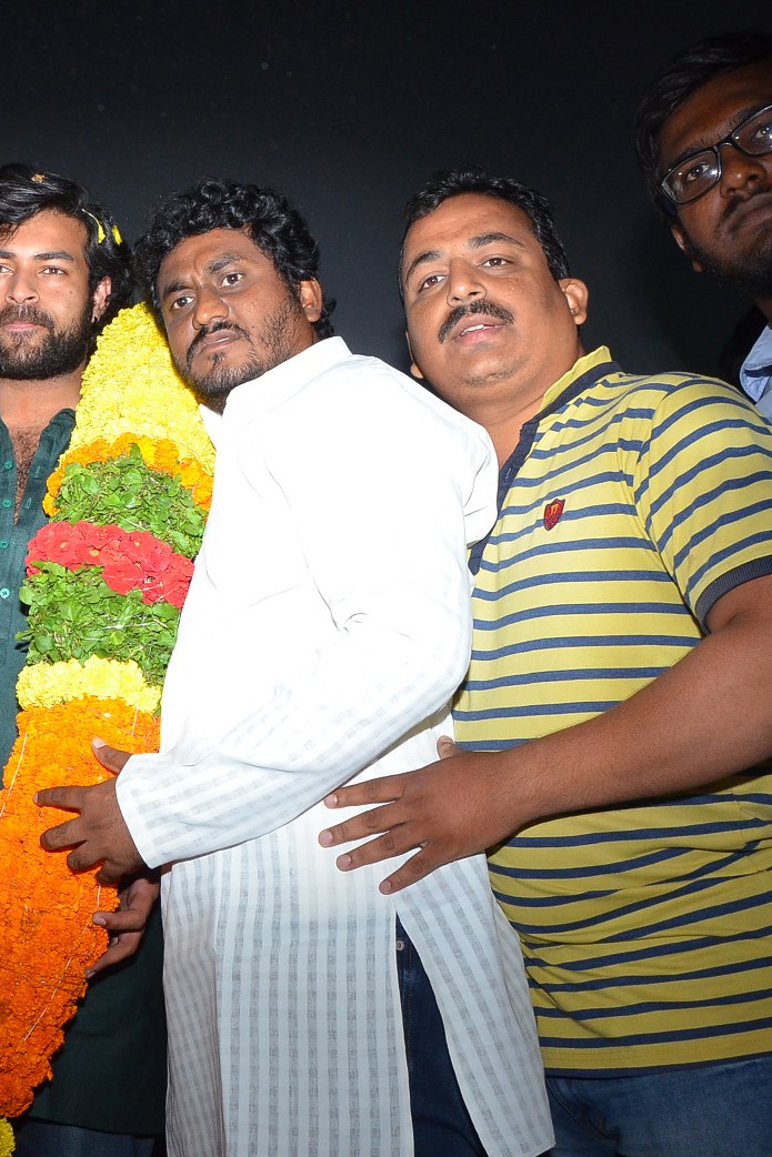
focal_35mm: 41
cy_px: 581
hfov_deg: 30.5
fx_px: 1318
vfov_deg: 47.4
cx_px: 17
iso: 1000
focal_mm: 18
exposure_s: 1/125
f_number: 9
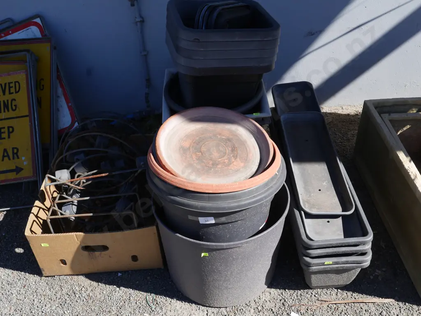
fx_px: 414
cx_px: 210
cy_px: 158
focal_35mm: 34
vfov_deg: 41.8
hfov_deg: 53.9
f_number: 7.1
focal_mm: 17
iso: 200
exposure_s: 1/320
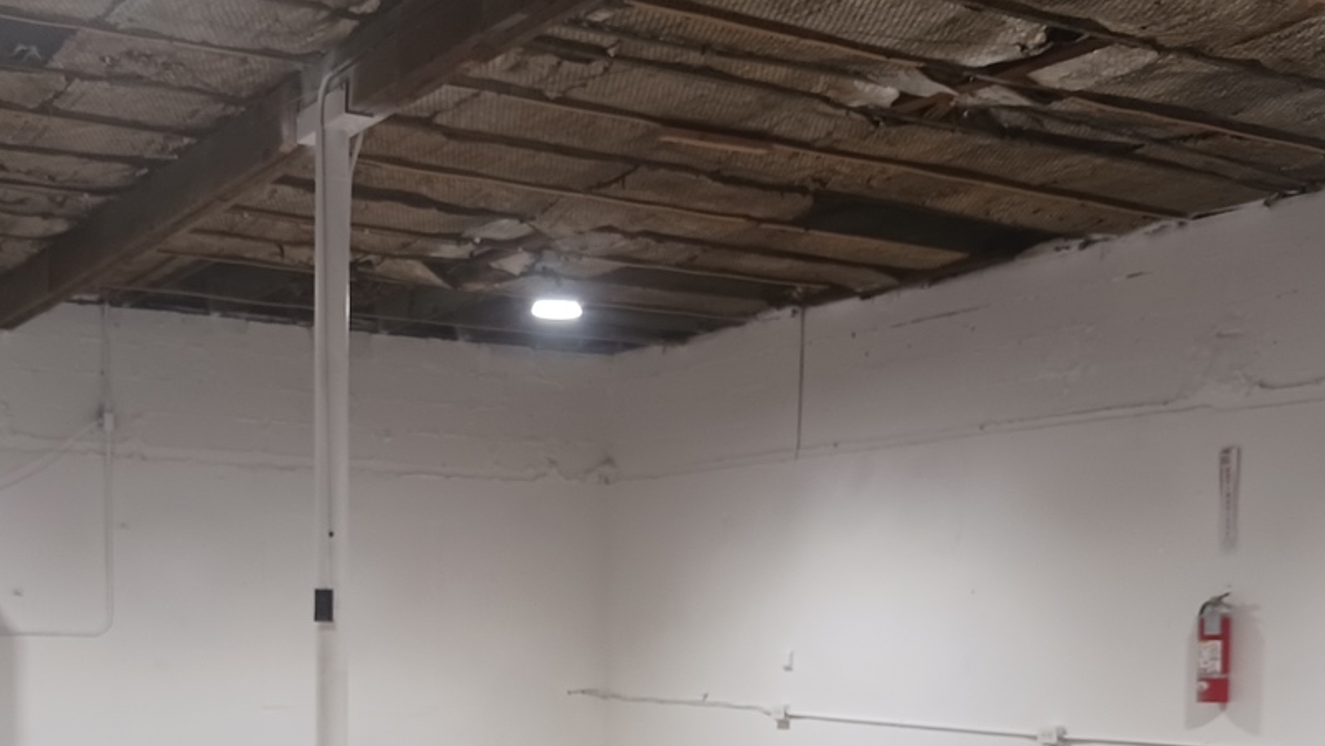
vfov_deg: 21.7
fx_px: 1863
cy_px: 766
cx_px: 544
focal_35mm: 53
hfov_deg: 39.0
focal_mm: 4
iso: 200
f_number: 1.8
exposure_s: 1/30
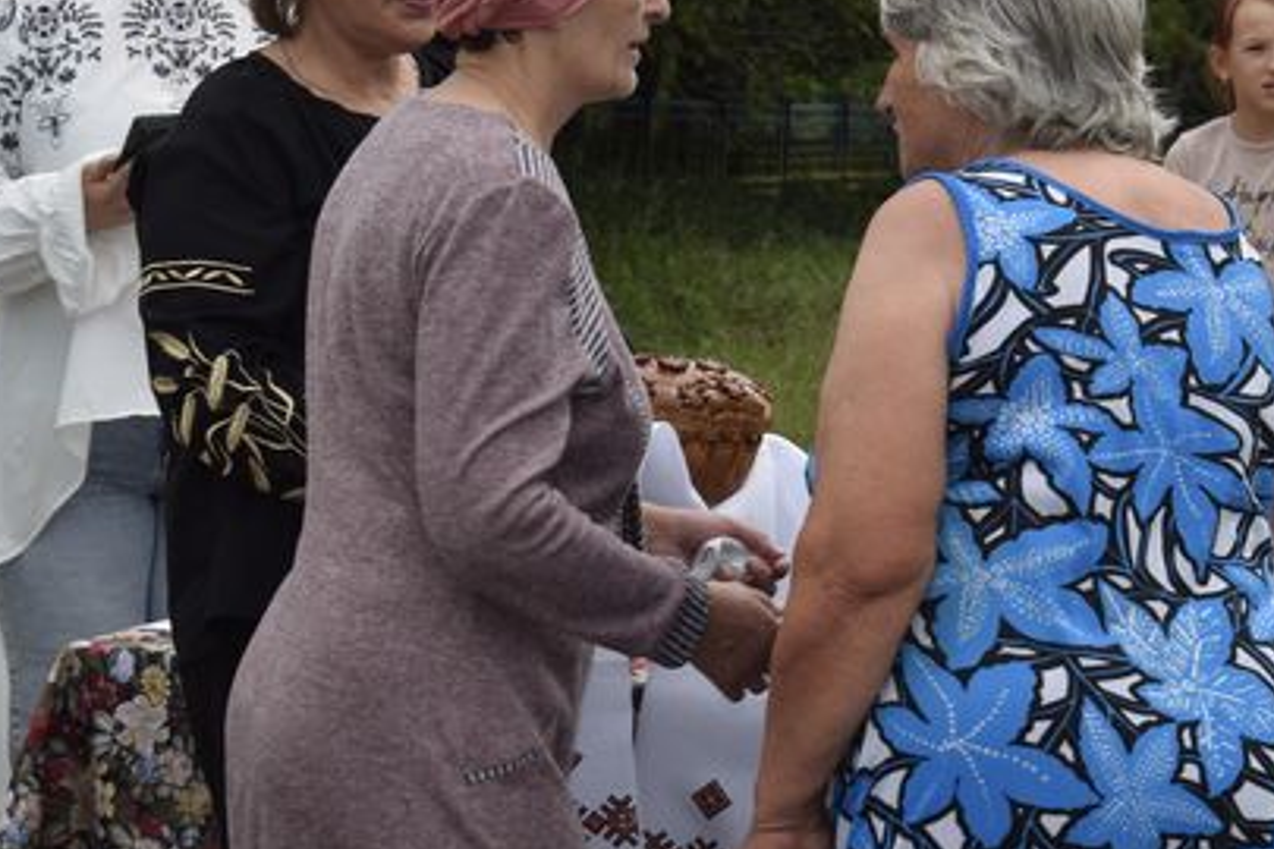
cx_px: 1057
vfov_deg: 9.0
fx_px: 5411
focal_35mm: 153
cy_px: 162
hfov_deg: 13.3
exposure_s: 1/200
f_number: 8
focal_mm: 55
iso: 100
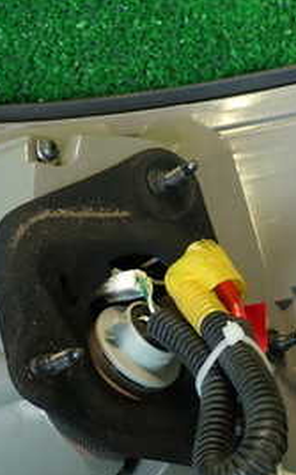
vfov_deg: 27.1
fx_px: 983
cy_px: 284
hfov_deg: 17.1
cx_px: 197
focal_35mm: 76
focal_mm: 5.79
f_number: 2.4
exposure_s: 1/50
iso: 200
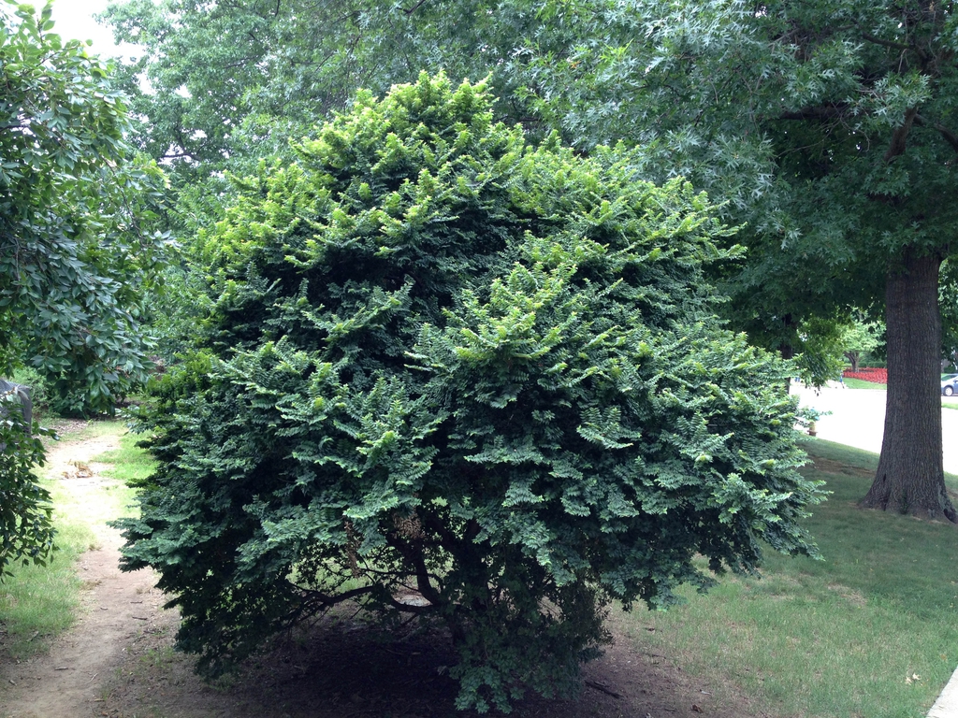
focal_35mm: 35
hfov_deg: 52.6
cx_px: 479
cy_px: 359
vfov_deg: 40.7
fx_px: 969
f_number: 2.4
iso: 80
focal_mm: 4.28
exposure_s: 1/120
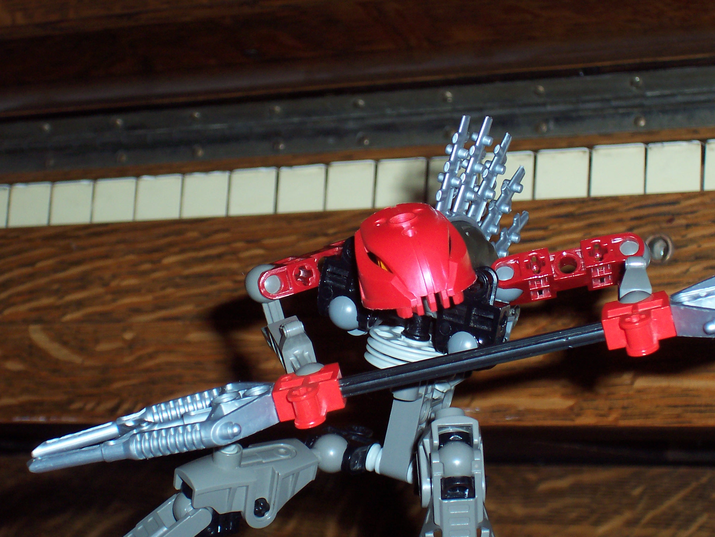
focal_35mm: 111
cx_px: 358
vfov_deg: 13.3
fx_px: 2293
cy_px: 268
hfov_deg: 17.7
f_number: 4.8
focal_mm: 16.8
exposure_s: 1/90
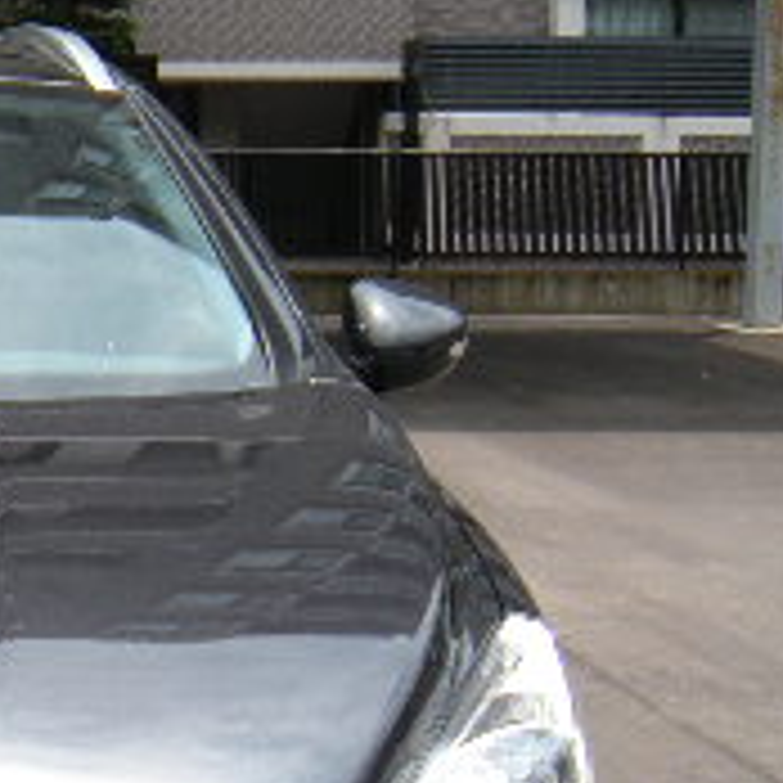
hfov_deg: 14.4
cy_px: 882
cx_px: -342
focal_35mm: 114
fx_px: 2917
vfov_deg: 14.9
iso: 64
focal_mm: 5.9
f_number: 3.8
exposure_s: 1/442
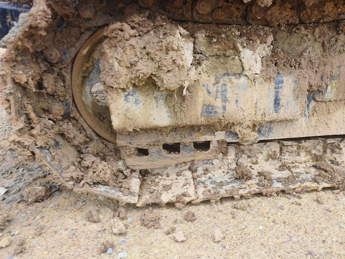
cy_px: 136
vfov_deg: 53.0
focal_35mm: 26
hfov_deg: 67.1
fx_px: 259
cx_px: 193
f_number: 1.75
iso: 72
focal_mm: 5.5
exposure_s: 1/128
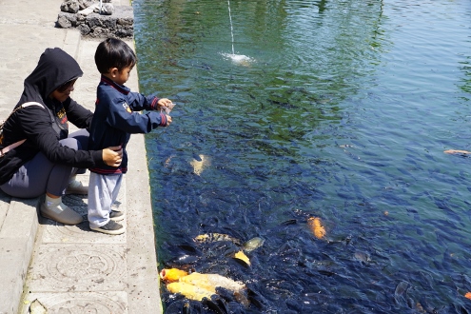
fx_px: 687
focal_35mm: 52
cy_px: 157
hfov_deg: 37.9
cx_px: 236
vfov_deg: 25.8
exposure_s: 1/125
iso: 100
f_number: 9
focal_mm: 35
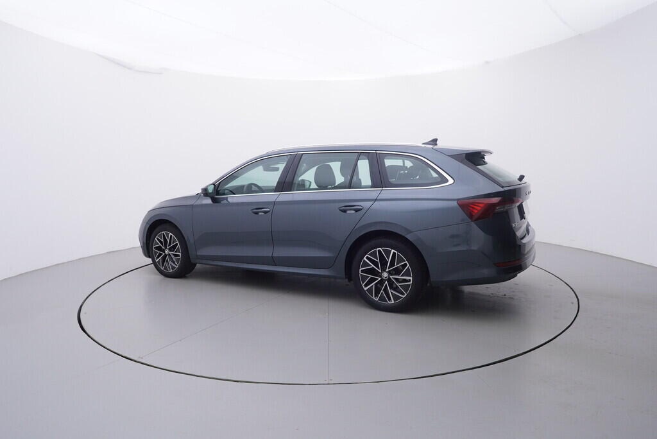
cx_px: 328
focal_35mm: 22
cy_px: 220
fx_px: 411
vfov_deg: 56.2
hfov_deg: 77.3
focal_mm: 15
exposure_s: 1/80
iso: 200
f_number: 5
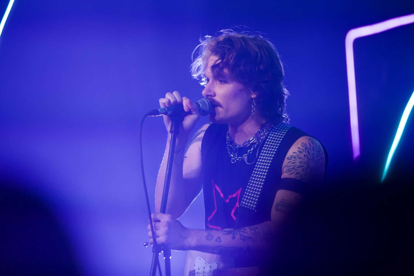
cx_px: 207
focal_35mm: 170
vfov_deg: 8.1
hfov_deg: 12.1
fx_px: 1955
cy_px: 138
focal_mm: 170
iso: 3200
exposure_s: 1/320
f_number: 2.8
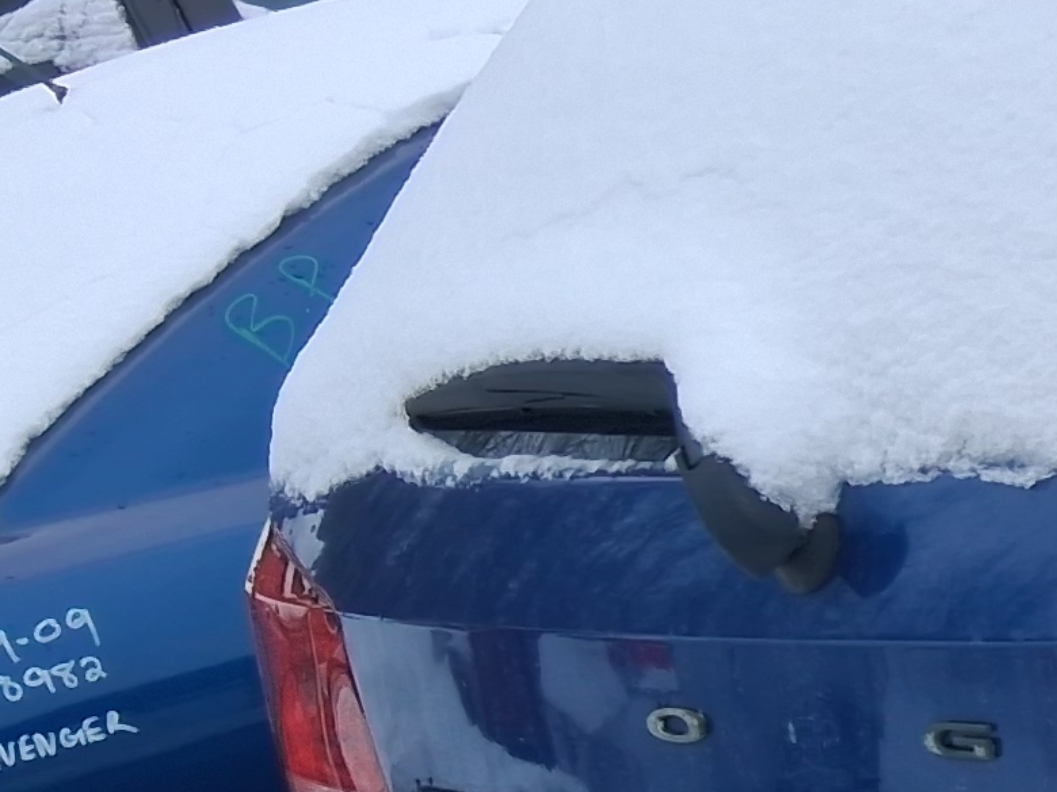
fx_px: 4153
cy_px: 800
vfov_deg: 10.8
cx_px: 2540
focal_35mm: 136
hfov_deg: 11.8
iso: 25
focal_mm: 3.98
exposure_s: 1/304
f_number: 1.8
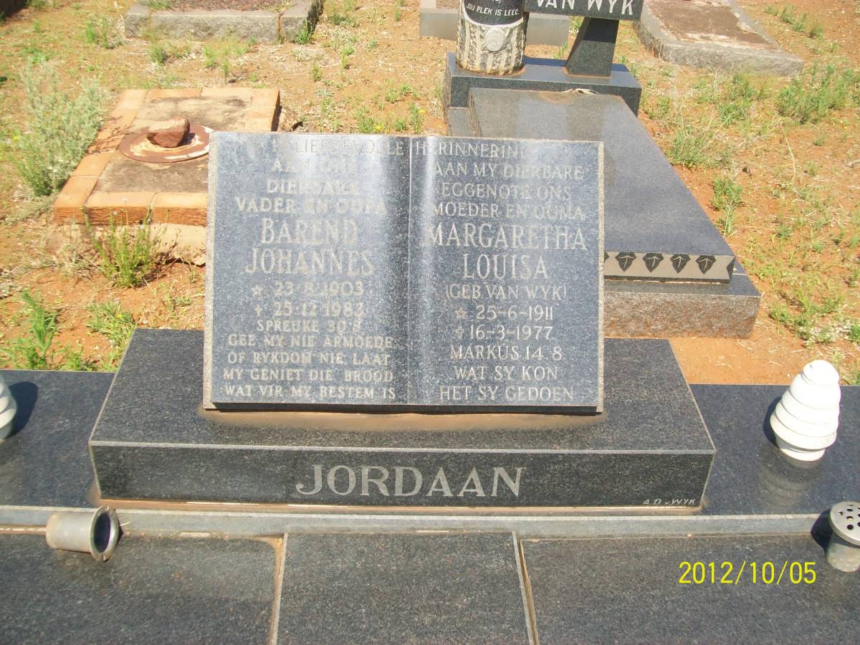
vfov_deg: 39.7
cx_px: 430
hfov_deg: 51.4
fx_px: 894
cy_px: 322
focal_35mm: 36
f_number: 2.7
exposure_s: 1/800
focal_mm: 6
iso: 64
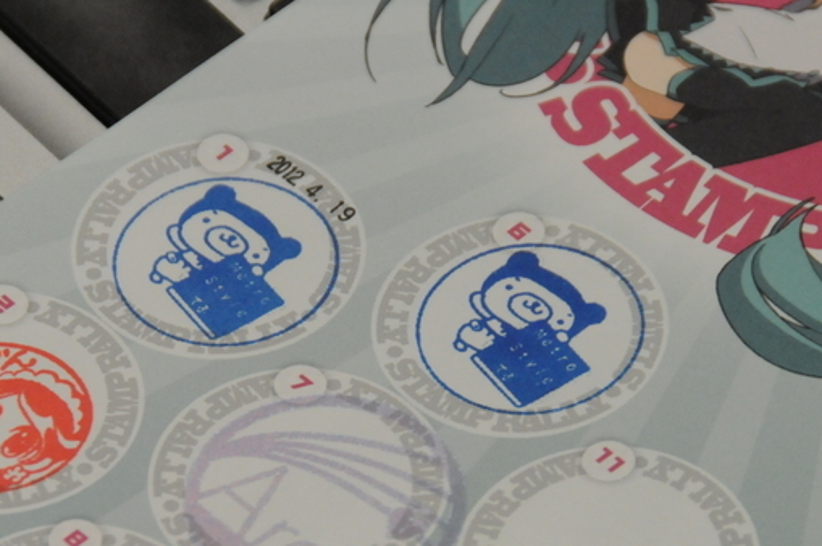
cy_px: 483
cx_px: 349
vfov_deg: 2.3
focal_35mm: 603
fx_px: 13751
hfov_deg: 3.4
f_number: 7.1
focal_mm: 200
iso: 1600
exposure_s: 1/200
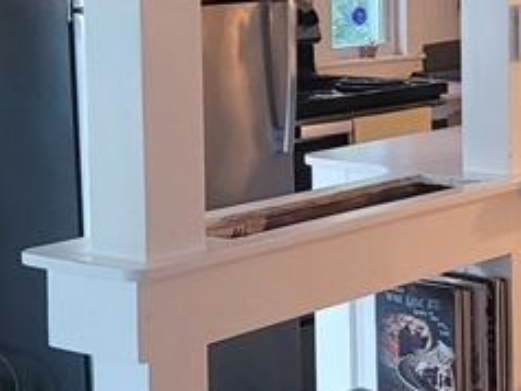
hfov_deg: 17.9
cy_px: 70
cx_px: 470
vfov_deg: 13.6
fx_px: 1626
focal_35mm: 108
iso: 400
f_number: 1.8
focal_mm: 7
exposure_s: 1/40
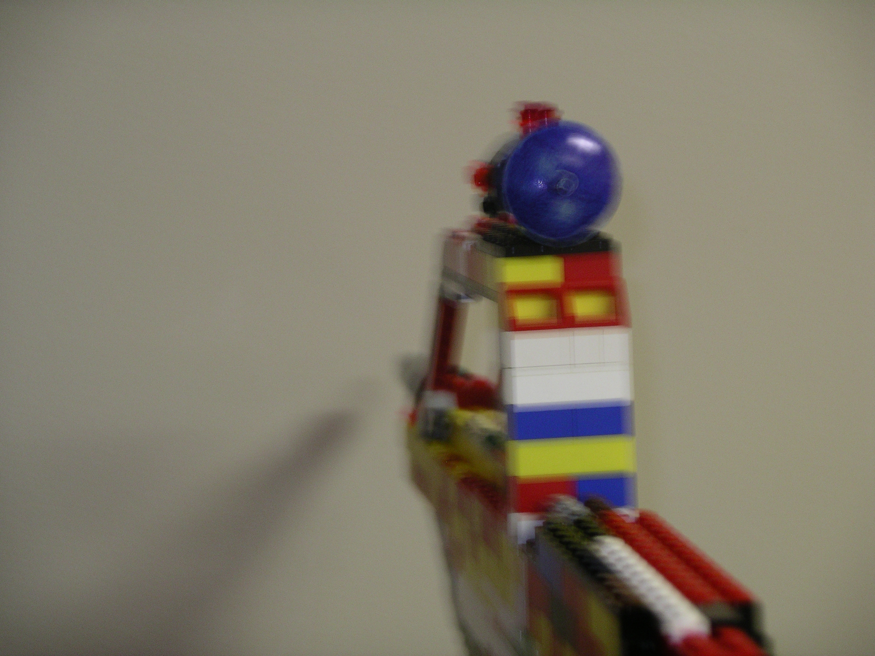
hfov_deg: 17.3
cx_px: 438
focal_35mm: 114
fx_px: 2882
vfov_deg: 13.0
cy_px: 328
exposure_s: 1/5
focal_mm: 23.8
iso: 200
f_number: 4
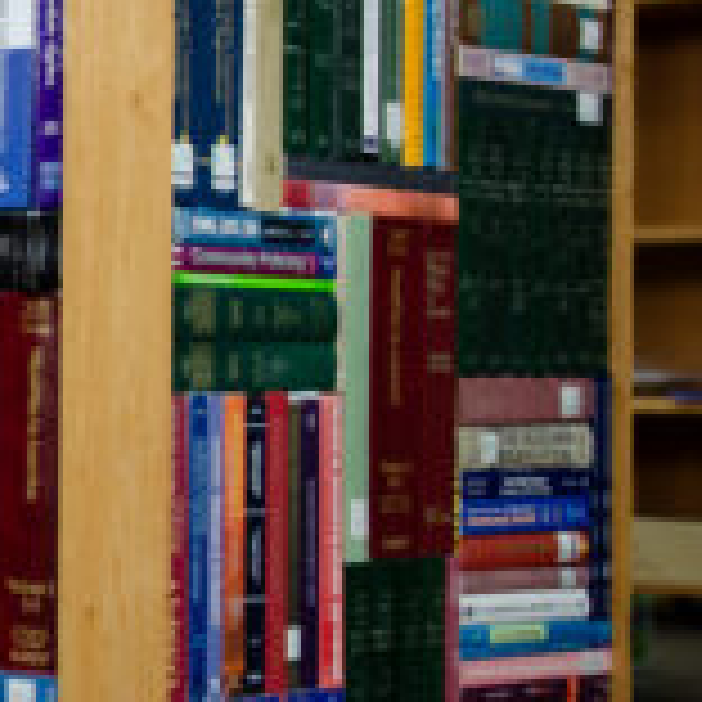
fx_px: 2914
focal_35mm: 127
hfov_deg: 12.9
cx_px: -423
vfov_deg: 13.7
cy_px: 263
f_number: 4
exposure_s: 1/60
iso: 800
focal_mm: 26
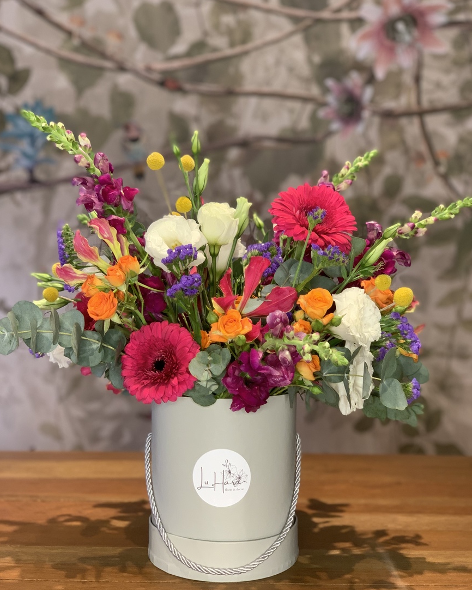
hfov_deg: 27.6
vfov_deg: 34.2
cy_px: 306
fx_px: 961
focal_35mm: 55
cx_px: 237
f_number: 2.4
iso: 125
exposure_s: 1/60
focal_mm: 6
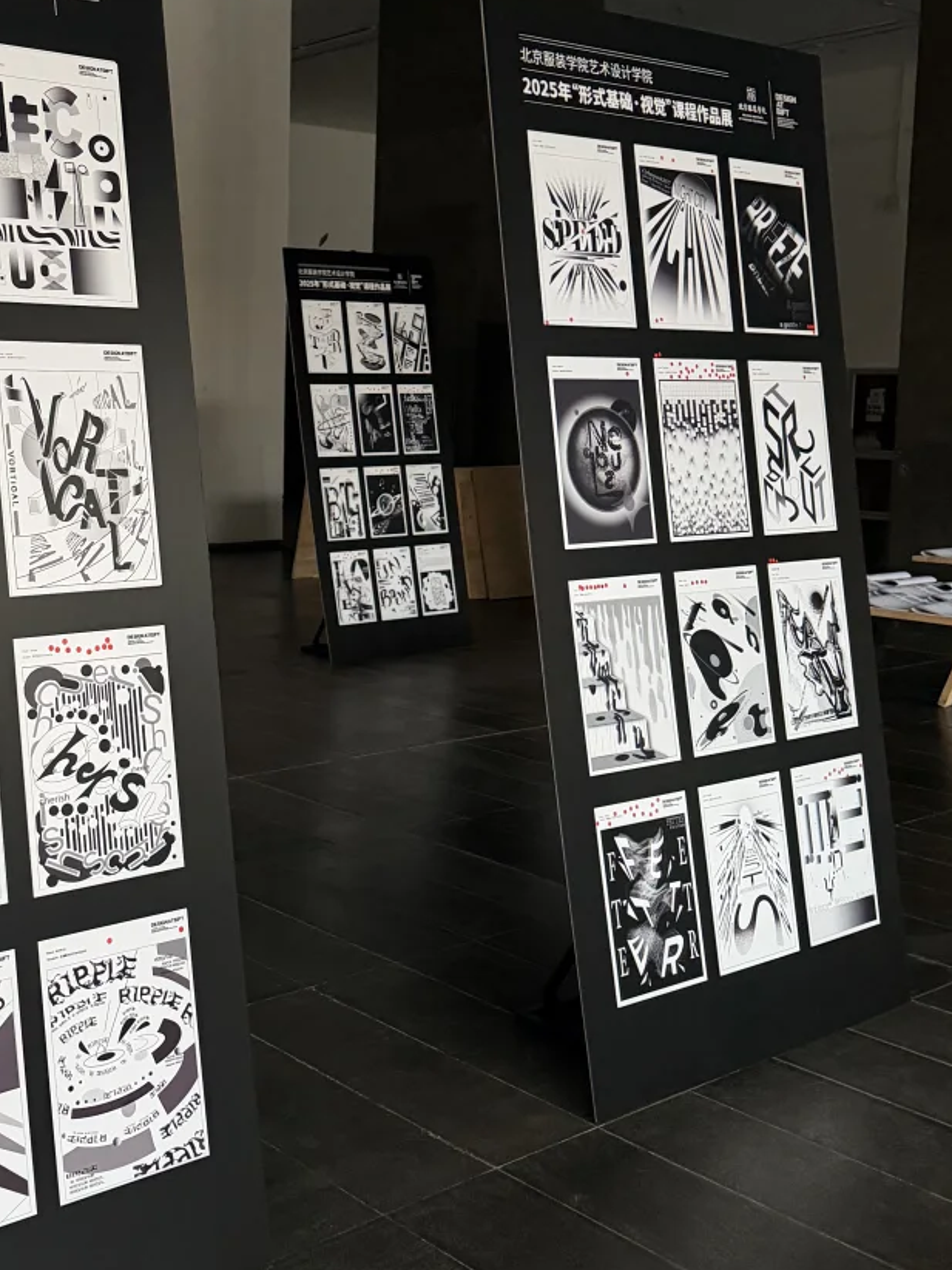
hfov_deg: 33.3
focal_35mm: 42
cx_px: 185
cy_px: 582
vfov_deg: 44.8
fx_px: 1540
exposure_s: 1/60
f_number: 1.78
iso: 500
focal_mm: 6.76
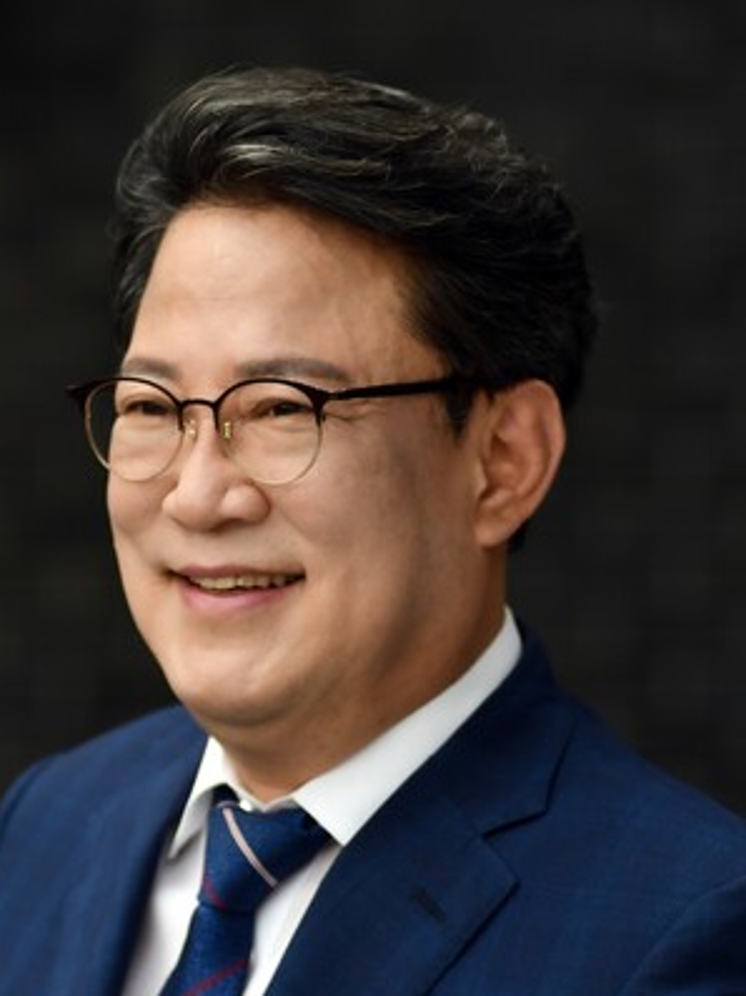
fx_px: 7508
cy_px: 498
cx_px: 75
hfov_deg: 5.7
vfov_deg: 7.6
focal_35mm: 261
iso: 100
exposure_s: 1/800
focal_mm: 120
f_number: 3.2
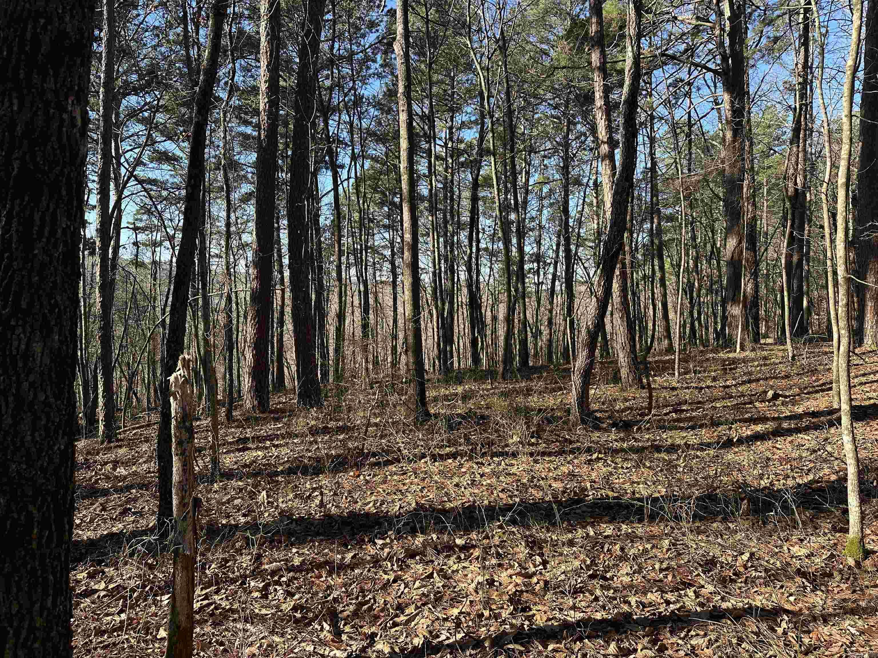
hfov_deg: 71.6
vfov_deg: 56.8
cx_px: 439
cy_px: 329
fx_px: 609
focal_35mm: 24
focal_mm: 6.86
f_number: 1.78
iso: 80
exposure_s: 1/850
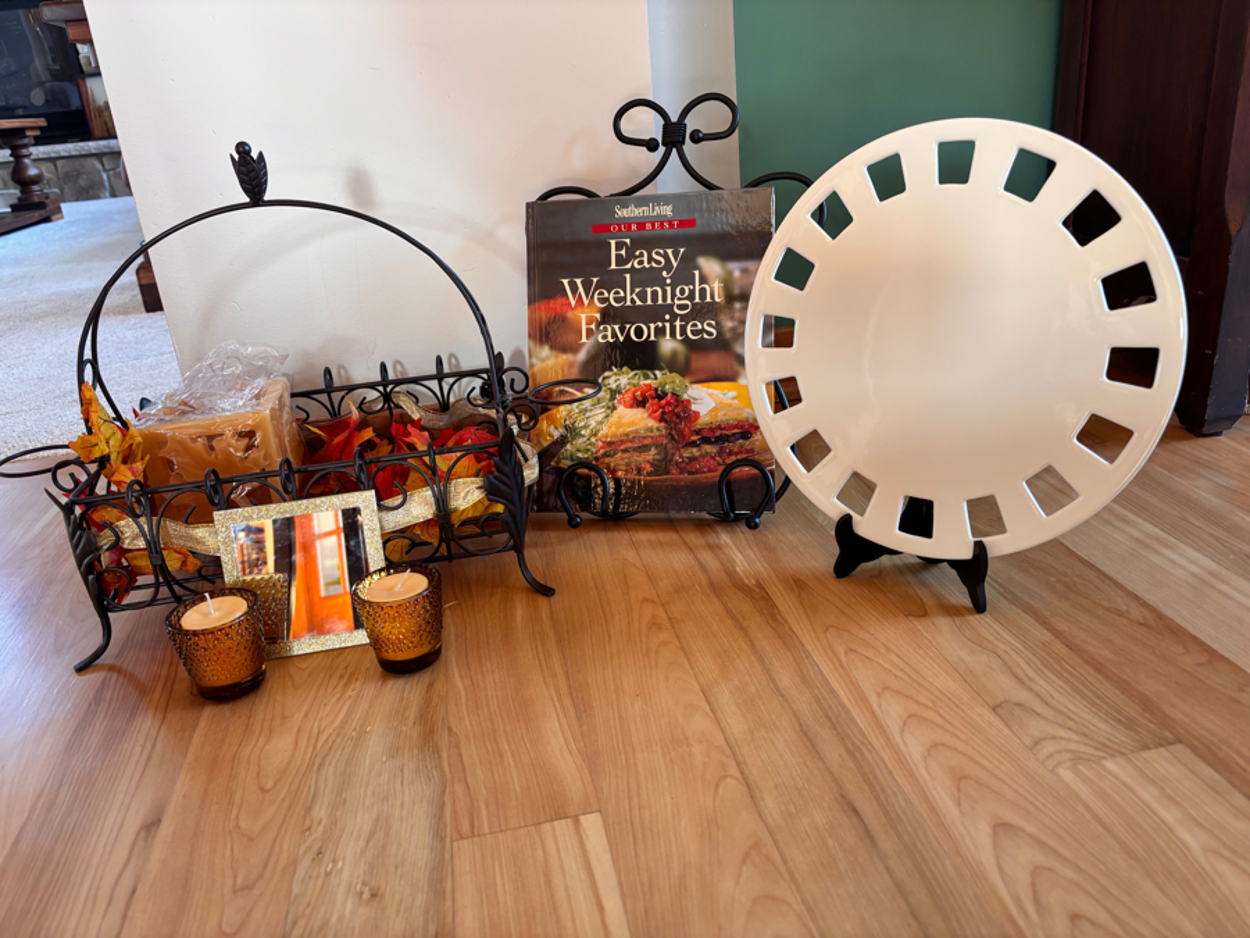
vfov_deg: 53.1
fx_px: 939
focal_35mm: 26
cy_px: 469
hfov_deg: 67.3
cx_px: 625
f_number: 1.6
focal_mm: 5.96
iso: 125
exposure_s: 1/60
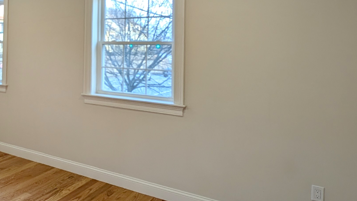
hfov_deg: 51.6
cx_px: 28
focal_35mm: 33
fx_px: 312
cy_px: 44
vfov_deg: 34.7
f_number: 1.95
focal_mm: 2.23
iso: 71
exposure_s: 1/120
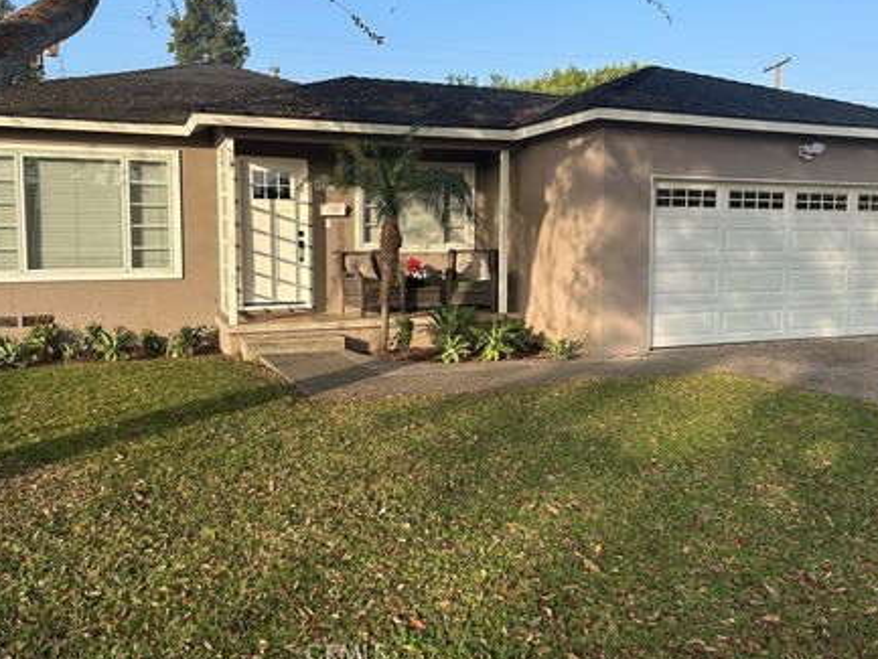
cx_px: 430
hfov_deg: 59.9
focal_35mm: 30
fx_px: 761
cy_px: 287
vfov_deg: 46.7
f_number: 1.5
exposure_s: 1/1808
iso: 50
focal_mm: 5.7
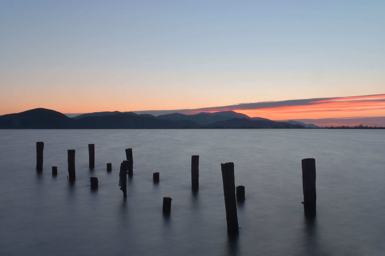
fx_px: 369
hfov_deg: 55.1
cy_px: 128
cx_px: 192
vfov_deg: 38.4
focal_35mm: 34
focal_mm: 23
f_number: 25
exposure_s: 30
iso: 100
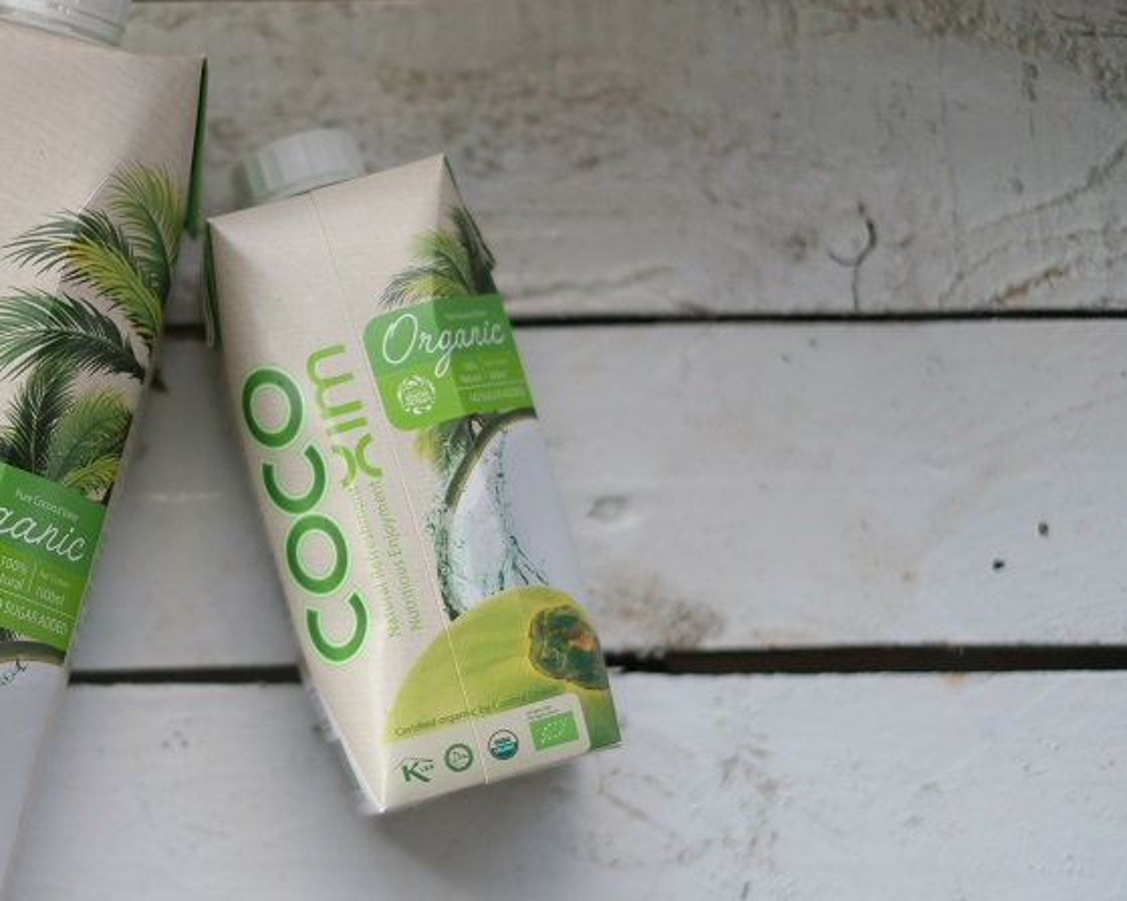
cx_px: 121
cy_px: 540
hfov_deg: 21.1
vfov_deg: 17.2
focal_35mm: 89
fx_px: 2968
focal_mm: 35
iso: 320
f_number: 1.8
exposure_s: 1/640
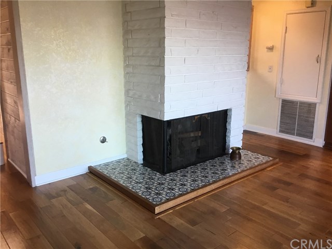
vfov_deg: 45.4
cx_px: 166
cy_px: 124
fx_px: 297
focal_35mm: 31
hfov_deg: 58.4
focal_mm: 3.3
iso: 32
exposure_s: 1/30
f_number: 2.4
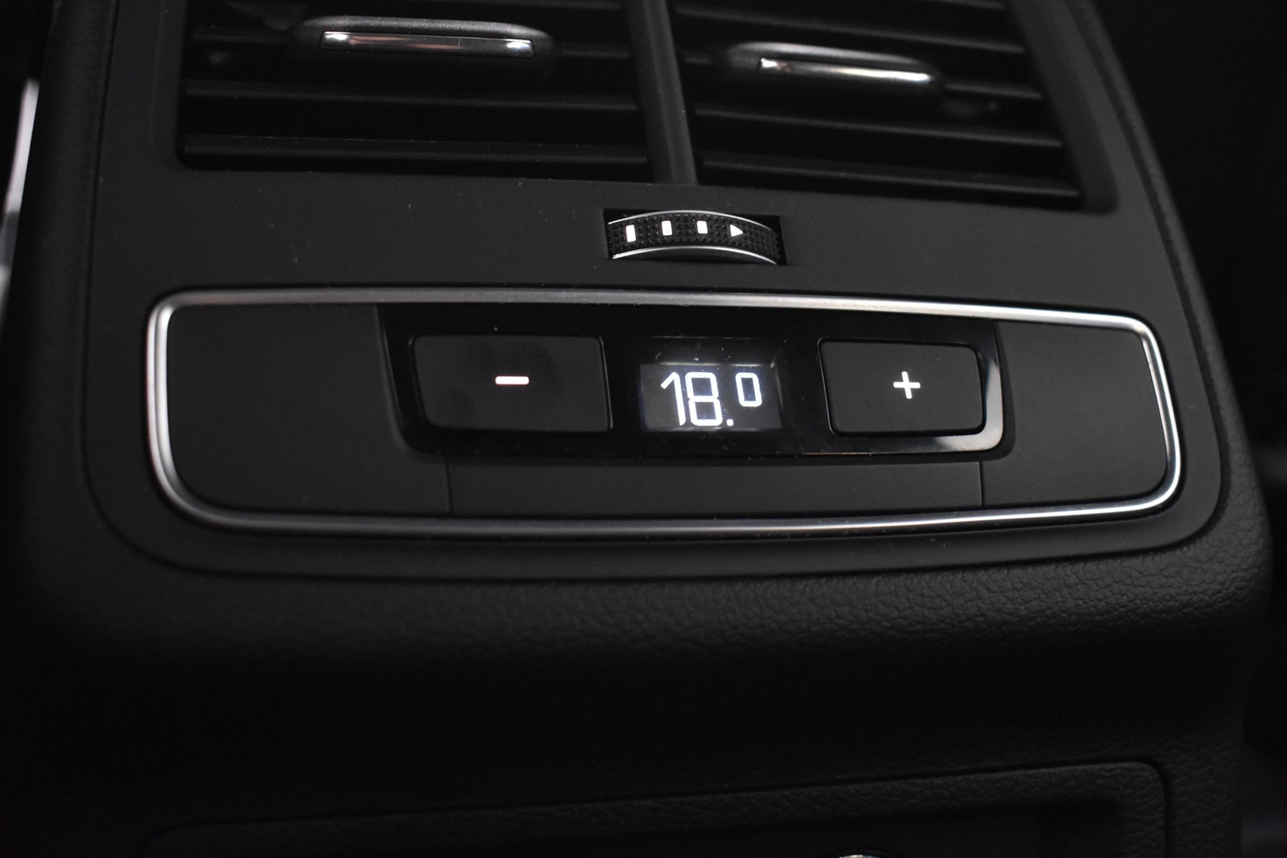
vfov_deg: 30.1
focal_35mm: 45
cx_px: 695
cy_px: 406
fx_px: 1593
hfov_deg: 44.0
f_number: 4
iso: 3200
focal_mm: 27
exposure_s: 1/5
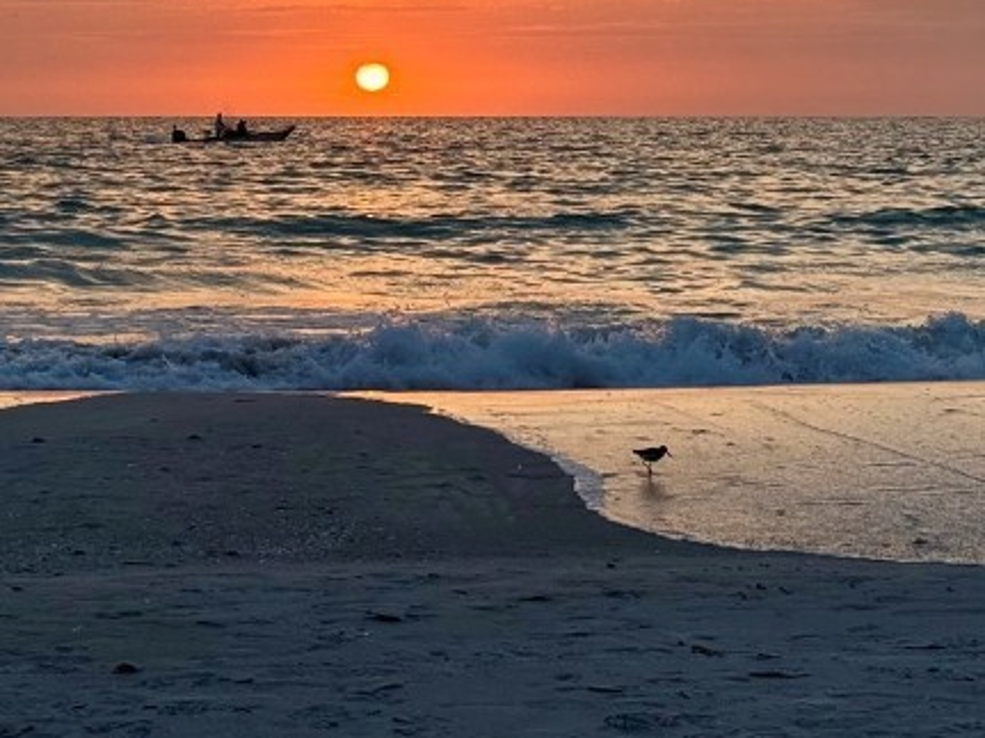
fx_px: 3243
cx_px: 329
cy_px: -32
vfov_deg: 12.8
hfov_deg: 17.2
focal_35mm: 114
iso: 64
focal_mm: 6.76
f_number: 1.78
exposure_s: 1/1000
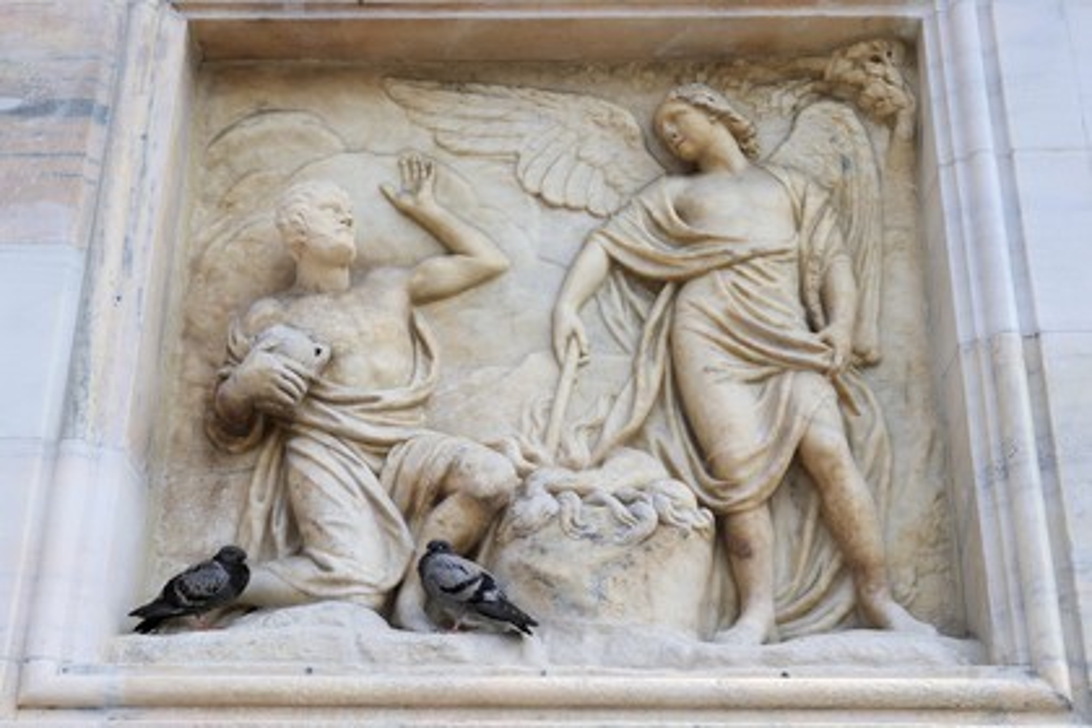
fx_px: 1456
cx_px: 546
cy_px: 364
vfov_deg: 28.1
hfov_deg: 41.1
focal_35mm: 48
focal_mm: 48
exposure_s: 1/200
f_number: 9
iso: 200
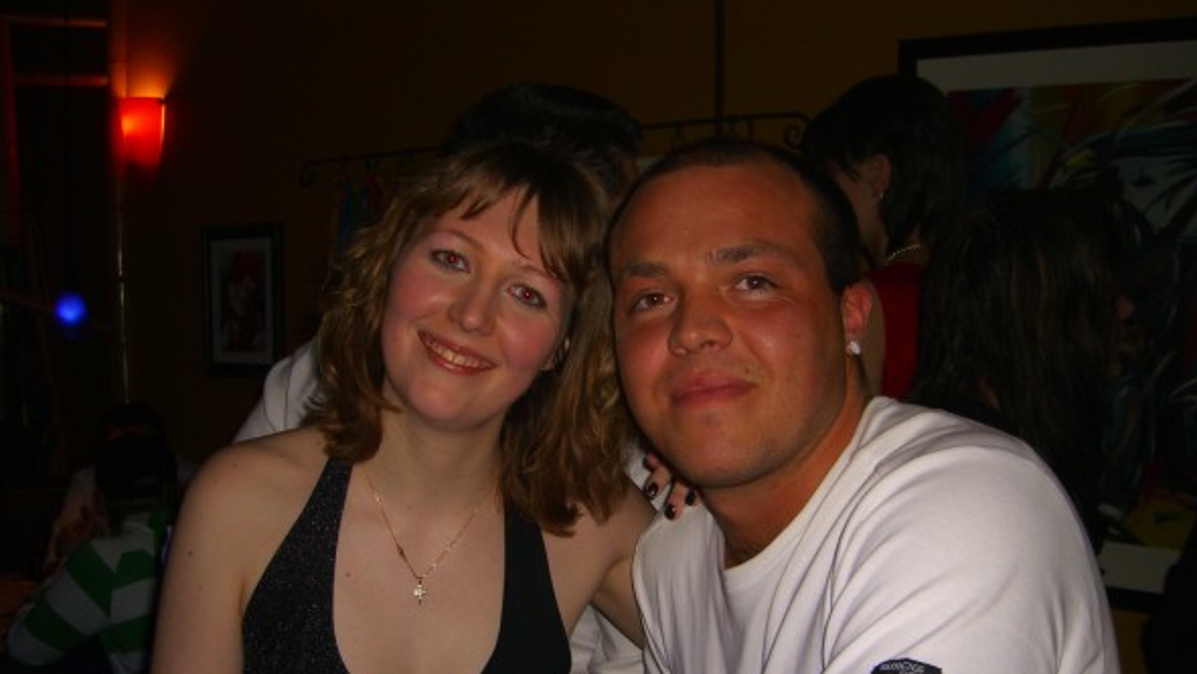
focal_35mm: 42
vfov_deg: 28.2
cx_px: 591
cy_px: 443
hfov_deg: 48.3
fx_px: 1334
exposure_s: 1/60
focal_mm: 7.9
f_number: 2.8
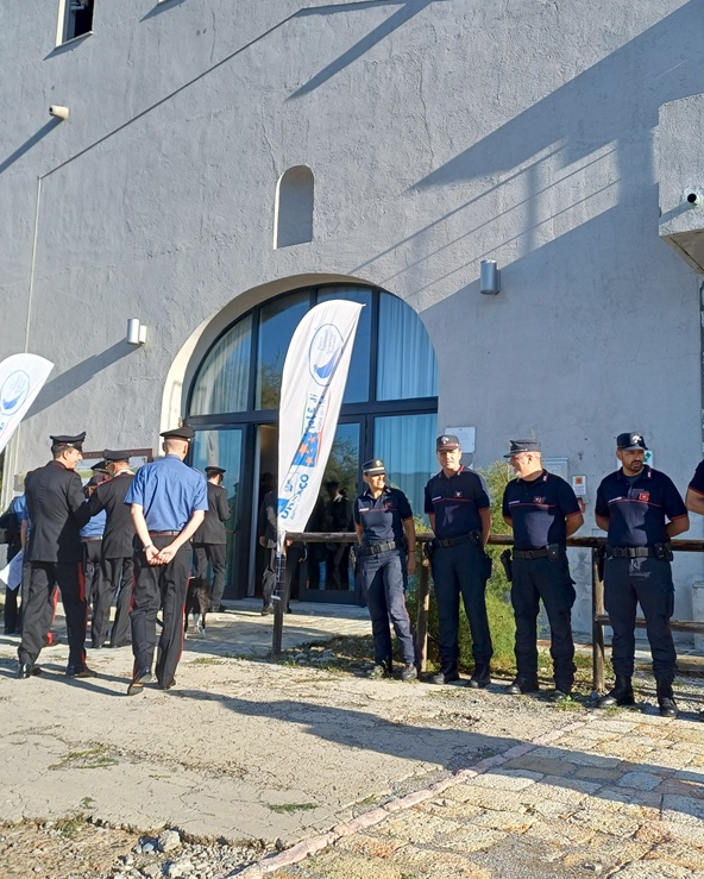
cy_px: 440
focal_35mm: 33
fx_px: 859
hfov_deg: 44.4
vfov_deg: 54.2
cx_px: 408
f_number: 1.8
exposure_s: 1/756
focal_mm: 4.65
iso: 50
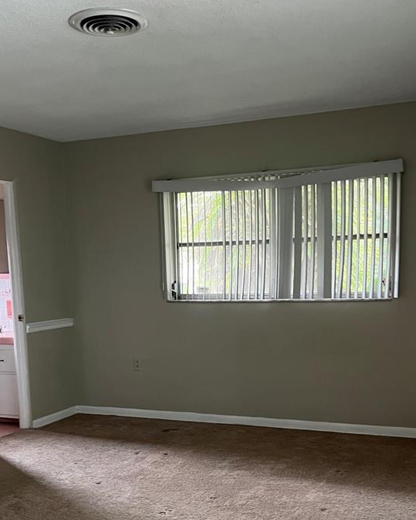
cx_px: 213
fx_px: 693
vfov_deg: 40.6
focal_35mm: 45
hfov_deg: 33.4
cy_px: 355
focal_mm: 5.1
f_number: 1.6
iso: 160
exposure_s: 1/60
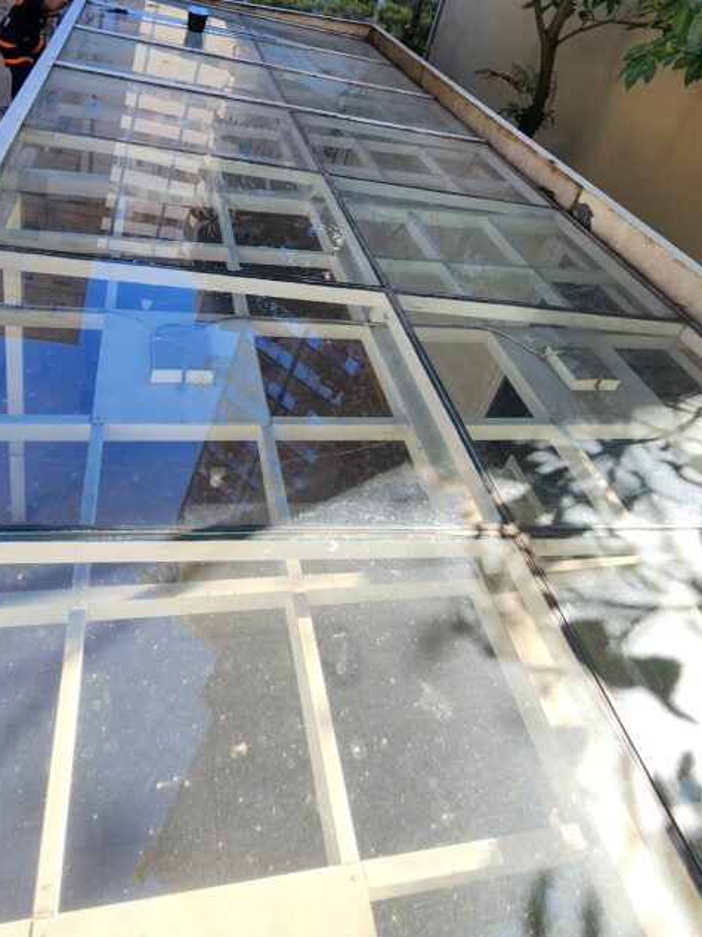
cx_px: 275
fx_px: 568
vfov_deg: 73.5
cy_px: 236
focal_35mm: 21
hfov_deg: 62.7
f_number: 2.2
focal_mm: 2.2
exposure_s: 1/263
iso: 50
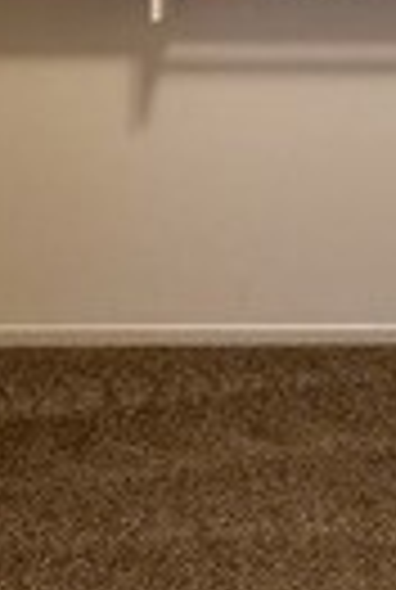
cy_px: -212
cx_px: 369
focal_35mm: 71
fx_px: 1165
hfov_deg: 18.9
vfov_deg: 24.2
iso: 250
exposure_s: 1/60
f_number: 2.2
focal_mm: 2.22
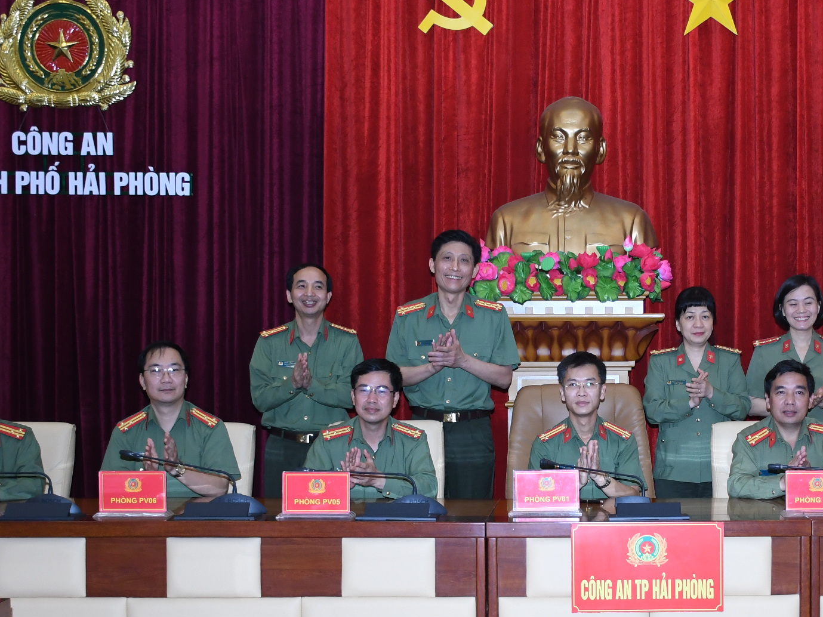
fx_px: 1592
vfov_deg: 21.9
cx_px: 649
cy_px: 375
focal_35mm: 67
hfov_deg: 28.4
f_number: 3.8
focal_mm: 23
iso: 800
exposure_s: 1/200
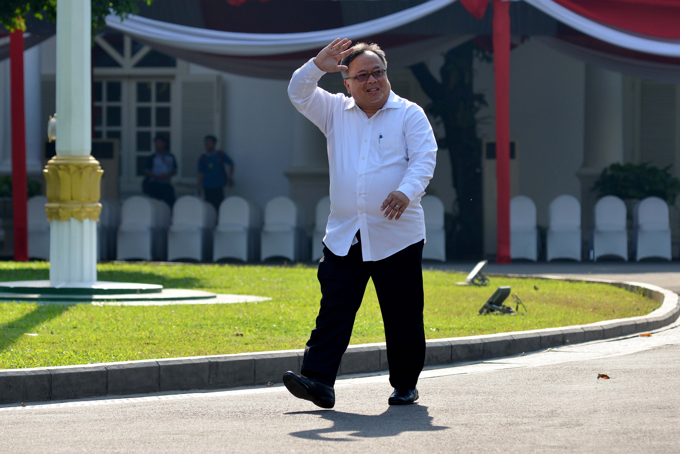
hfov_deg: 13.2
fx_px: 2929
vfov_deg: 8.9
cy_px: 227
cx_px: 340
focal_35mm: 155
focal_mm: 155
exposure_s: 1/1000
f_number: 5.6
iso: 400
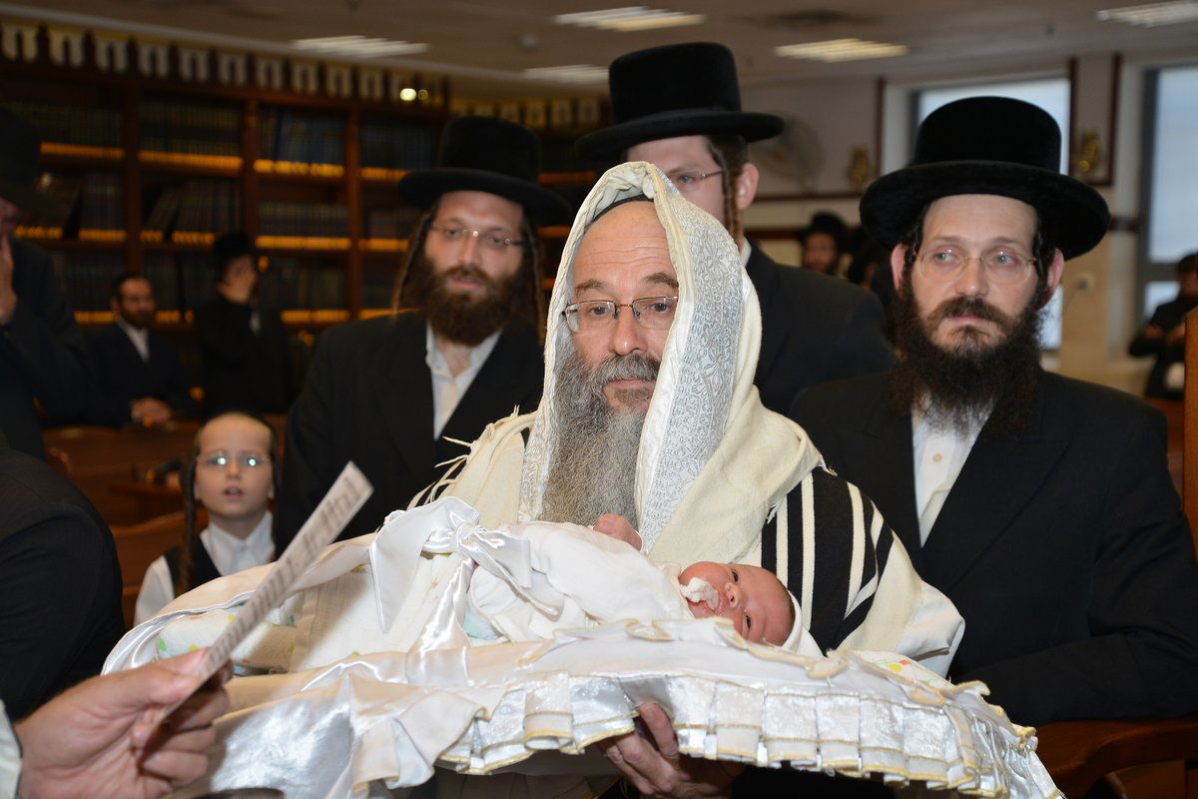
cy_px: 400
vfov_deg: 21.9
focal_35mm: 62
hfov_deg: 32.4
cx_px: 599
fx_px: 2063
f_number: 5
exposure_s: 1/125
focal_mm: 62
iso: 640
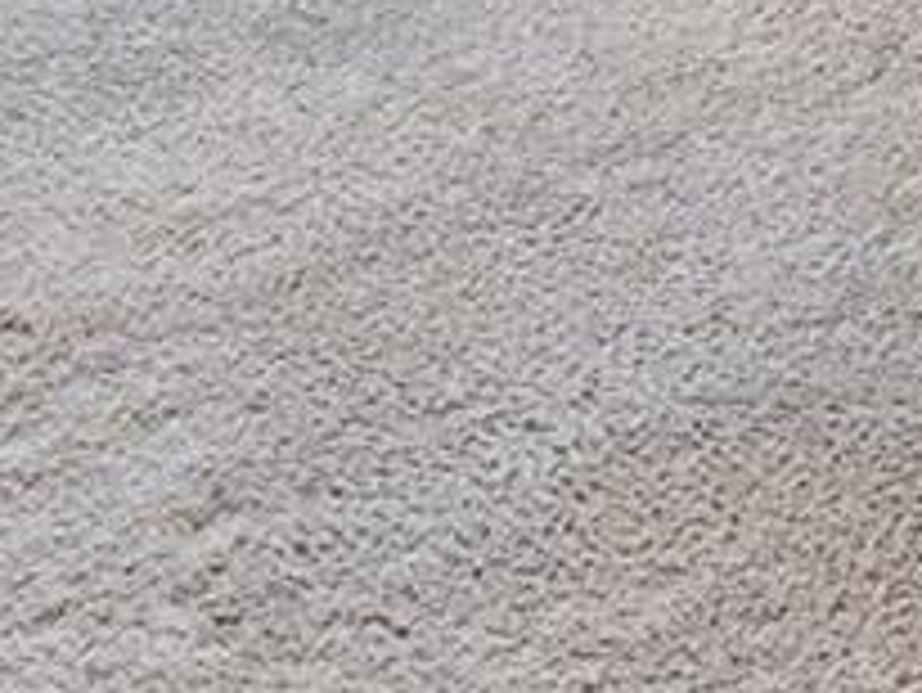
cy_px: -1584
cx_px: 1637
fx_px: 3598
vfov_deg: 8.6
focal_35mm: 135
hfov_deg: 13.2
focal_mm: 18
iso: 400
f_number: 9
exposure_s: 1/320
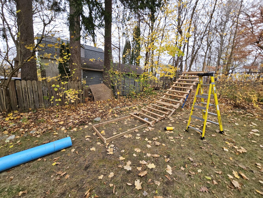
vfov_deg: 89.9
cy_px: 99
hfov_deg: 106.2
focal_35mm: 13
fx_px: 99
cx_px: 132
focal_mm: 2.2
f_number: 2.2
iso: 80
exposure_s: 1/120
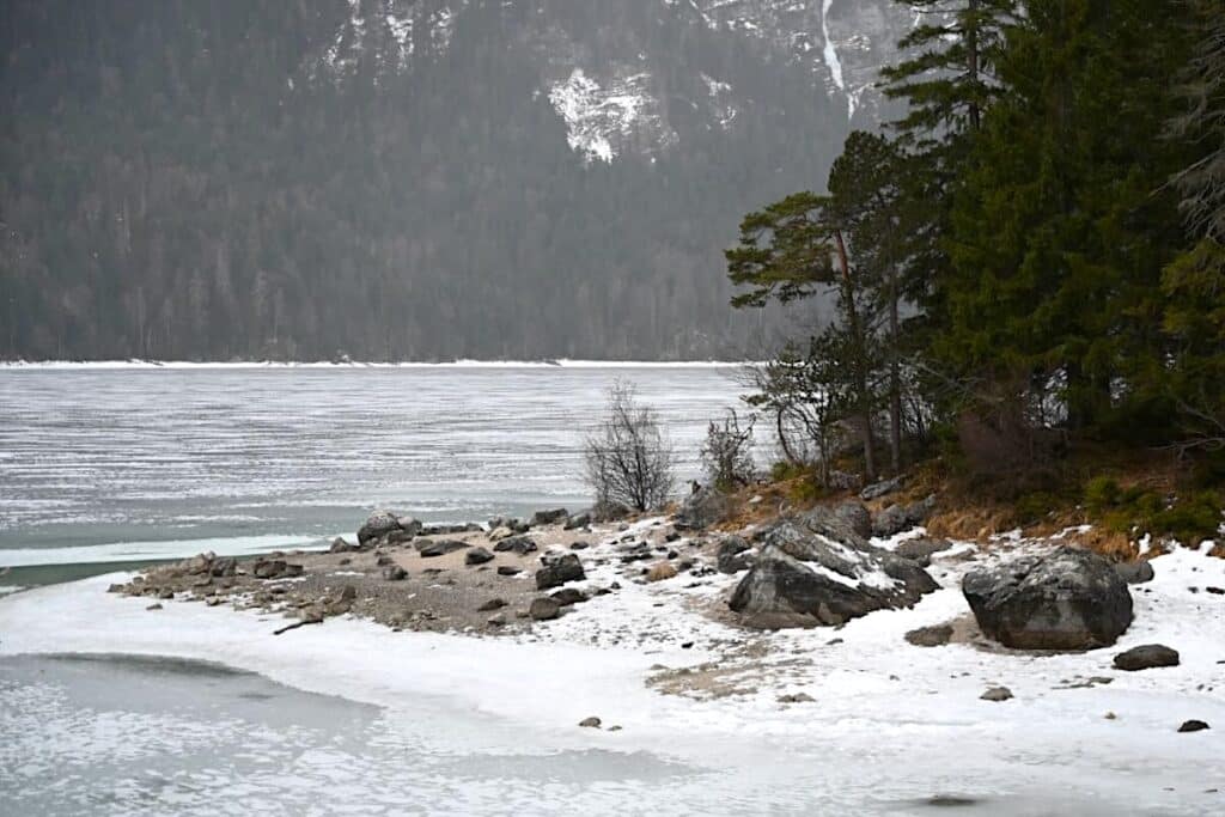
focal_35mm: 70
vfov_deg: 19.5
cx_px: 612
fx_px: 2382
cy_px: 408
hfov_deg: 28.8
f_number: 4
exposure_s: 1/160
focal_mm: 70
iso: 400
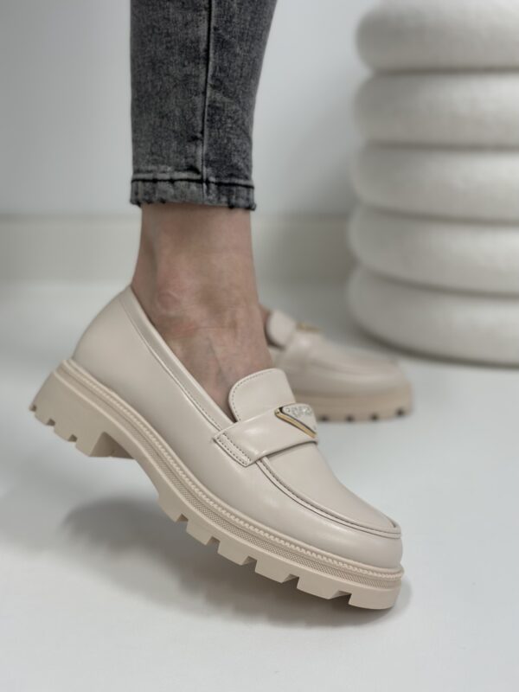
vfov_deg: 39.7
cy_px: 346
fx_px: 960
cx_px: 260
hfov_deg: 30.3
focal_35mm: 48
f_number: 1.78
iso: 100
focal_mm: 6.86
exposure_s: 1/100
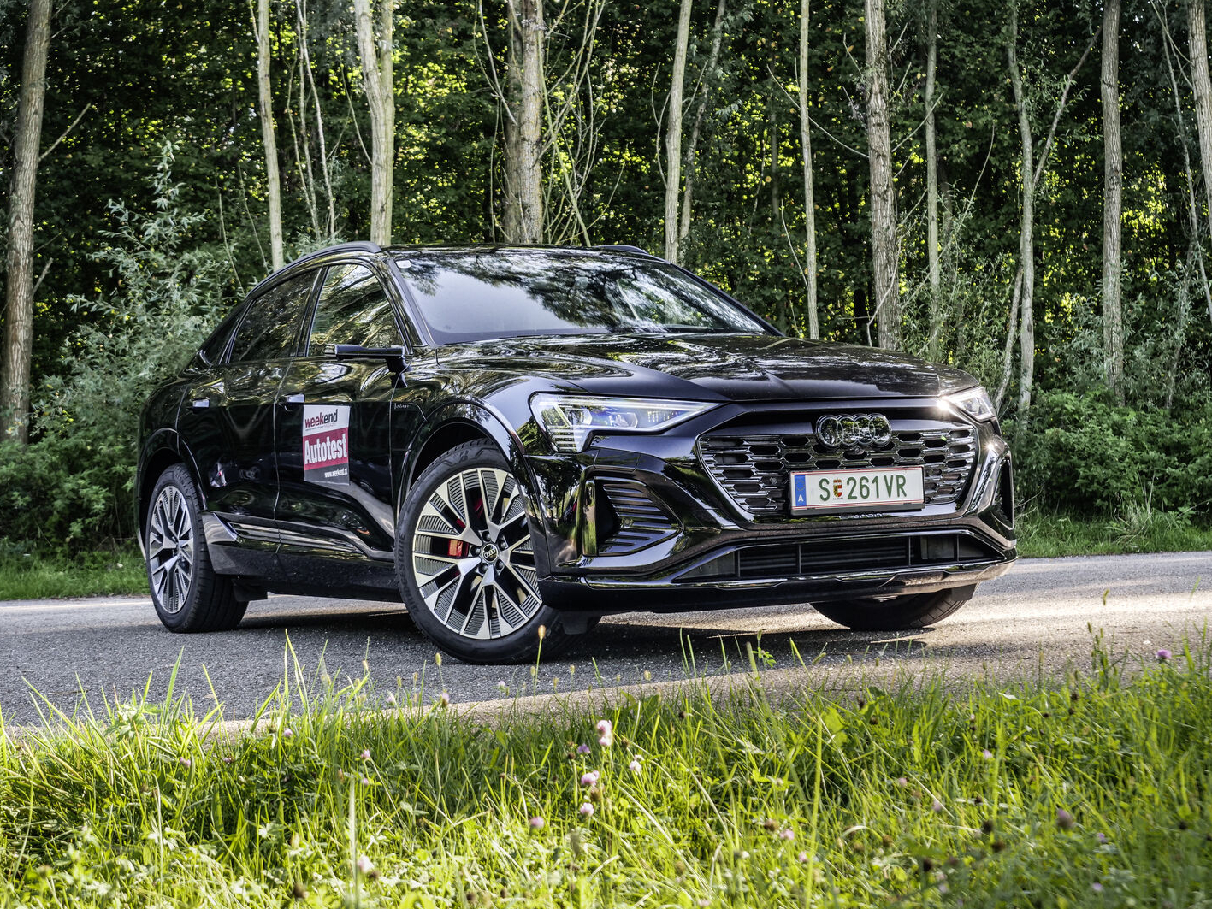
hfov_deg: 30.7
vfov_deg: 23.3
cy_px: 453
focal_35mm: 63
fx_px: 2206
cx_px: 606
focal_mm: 31
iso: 400
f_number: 4
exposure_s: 1/80
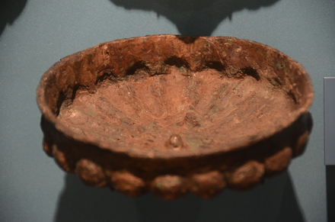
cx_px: 168
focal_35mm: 225
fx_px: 2088
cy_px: 111
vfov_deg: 6.1
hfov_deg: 9.2
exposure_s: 1/80
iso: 1000
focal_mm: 150
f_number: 5.6
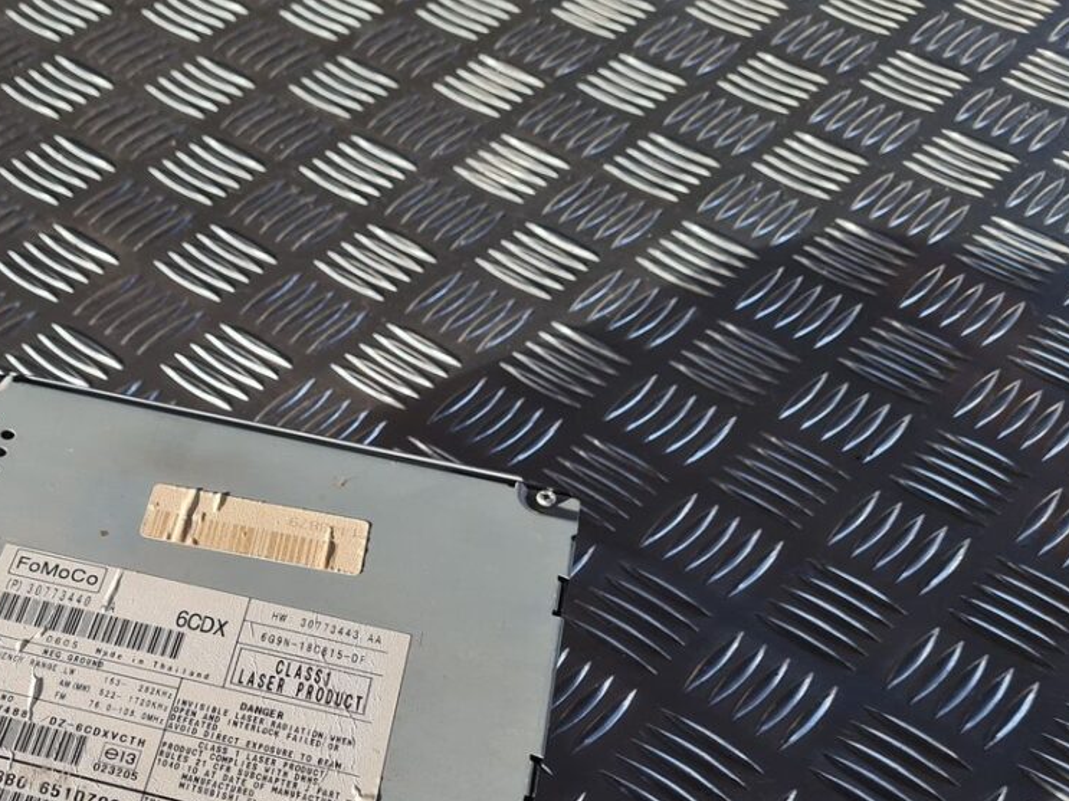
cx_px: 115
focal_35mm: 49
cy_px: 708
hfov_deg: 36.6
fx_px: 1513
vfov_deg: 28.6
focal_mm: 5.4
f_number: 1.8
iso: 64
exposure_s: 1/100
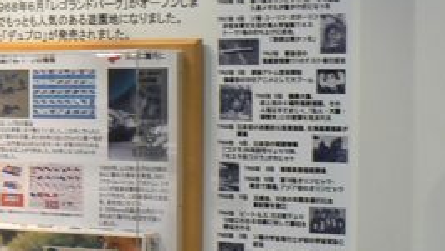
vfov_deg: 10.3
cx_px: -69
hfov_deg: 17.4
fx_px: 1393
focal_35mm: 118
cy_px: 187
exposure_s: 1/30
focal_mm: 6
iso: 100
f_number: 2.8
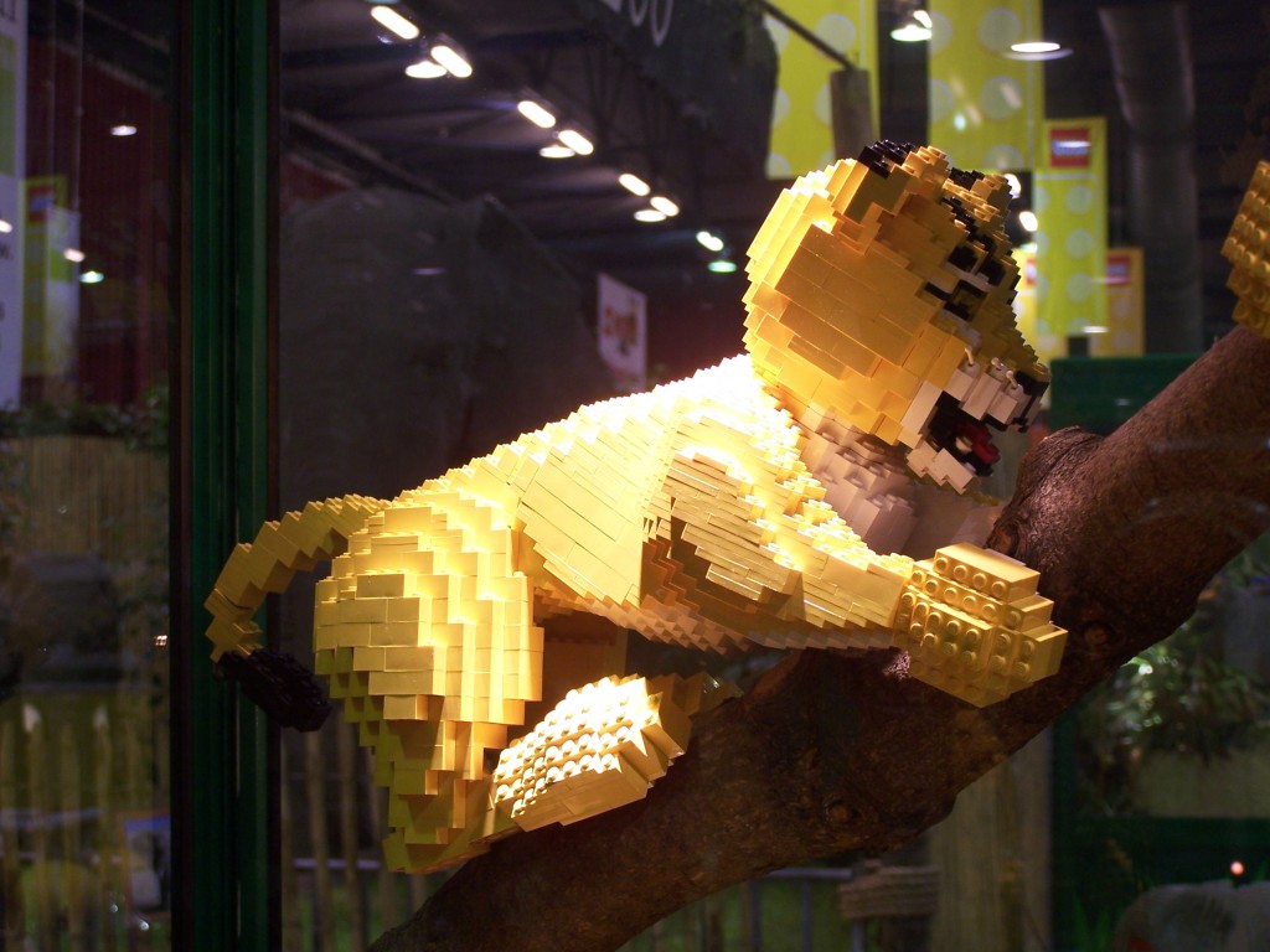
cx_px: 635
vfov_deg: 19.6
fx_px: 2752
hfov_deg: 26.0
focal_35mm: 75
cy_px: 476
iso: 80
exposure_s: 1/8
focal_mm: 12.4
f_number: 3.2
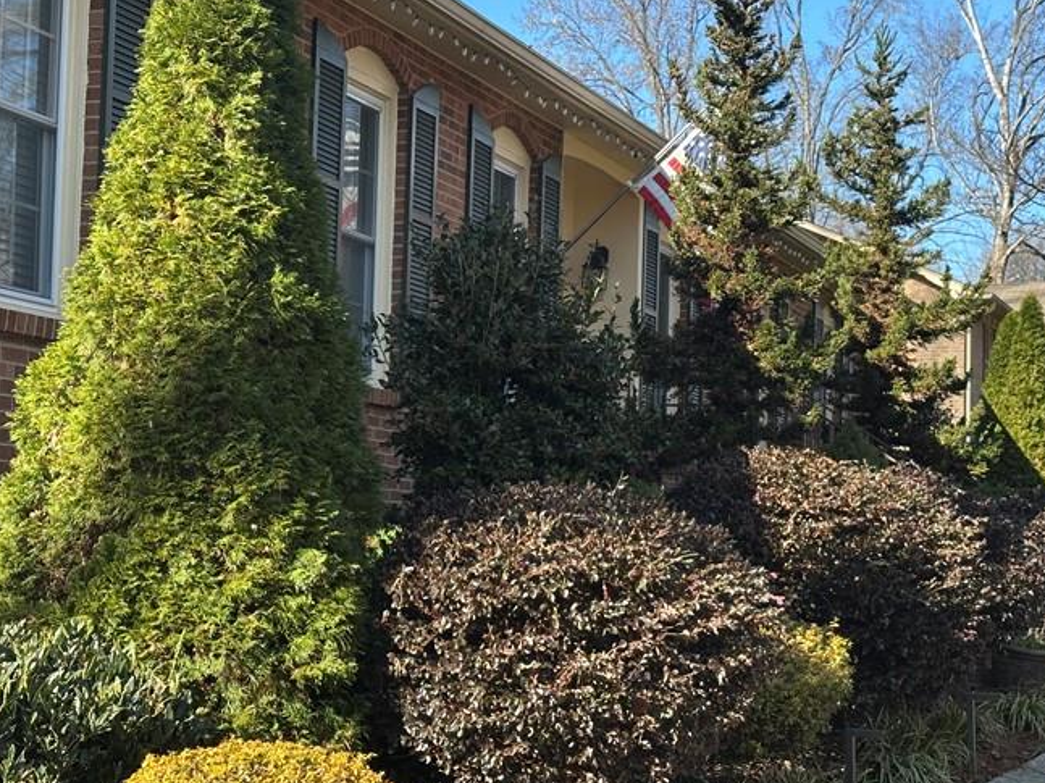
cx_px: 552
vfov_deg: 19.4
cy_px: 381
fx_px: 2294
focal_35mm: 76
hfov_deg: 25.7
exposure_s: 1/1145
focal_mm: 6.86
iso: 64
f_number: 1.78
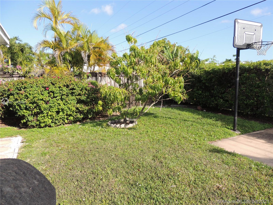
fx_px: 189
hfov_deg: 71.6
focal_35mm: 24
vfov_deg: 56.8
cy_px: 102
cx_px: 136
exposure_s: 1/800
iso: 100
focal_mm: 4.3
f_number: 3
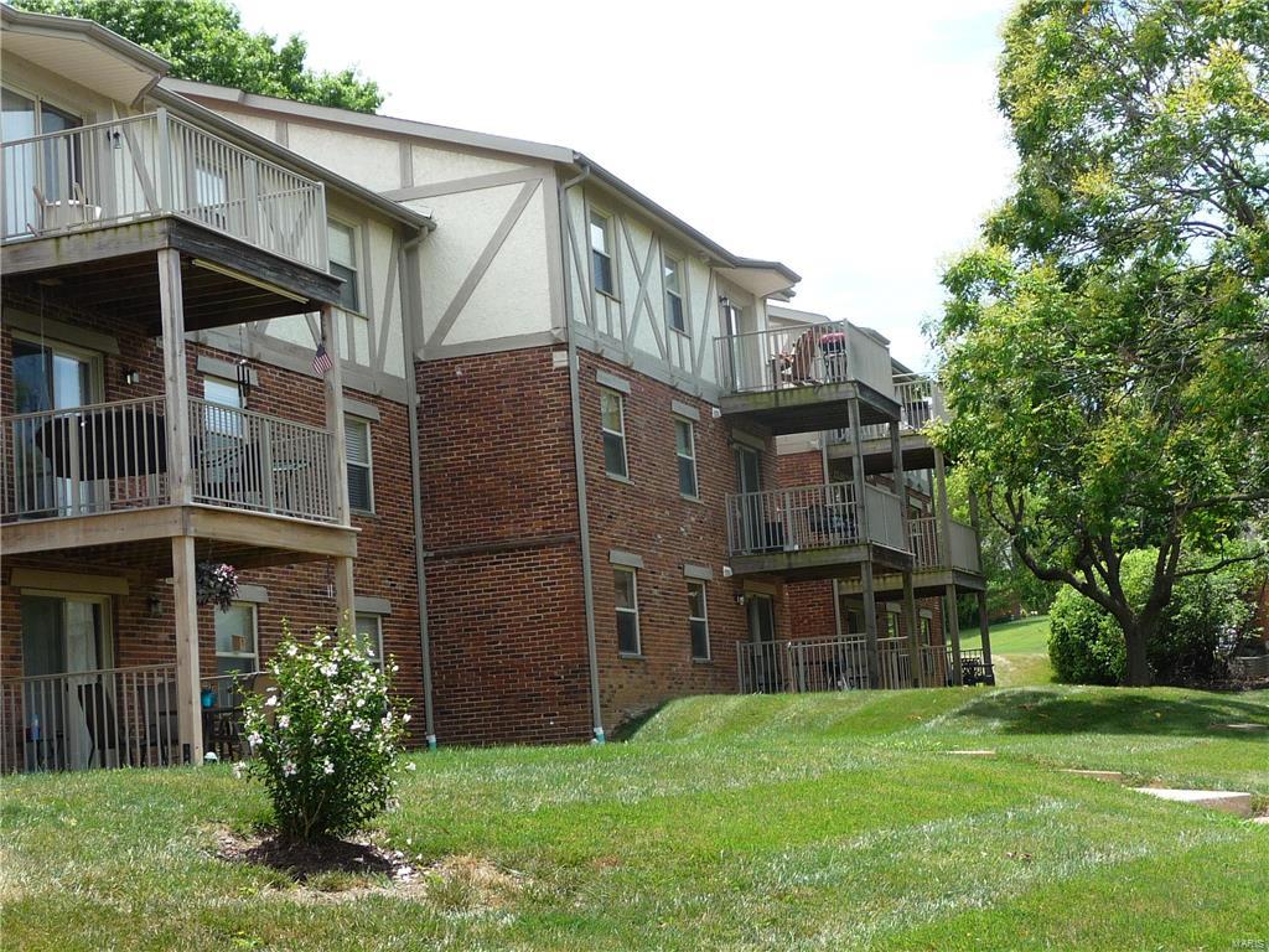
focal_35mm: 61
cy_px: 476
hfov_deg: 31.7
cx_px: 634
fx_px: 2236
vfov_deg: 24.0
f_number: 4.1
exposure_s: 1/400
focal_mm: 7.6
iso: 100
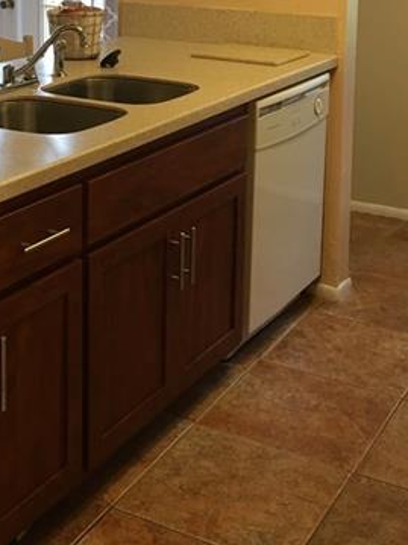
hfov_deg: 23.4
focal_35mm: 62
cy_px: 59
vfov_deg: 29.9
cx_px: 106
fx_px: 975
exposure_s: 1/30
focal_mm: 4.15
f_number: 2.2
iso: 80
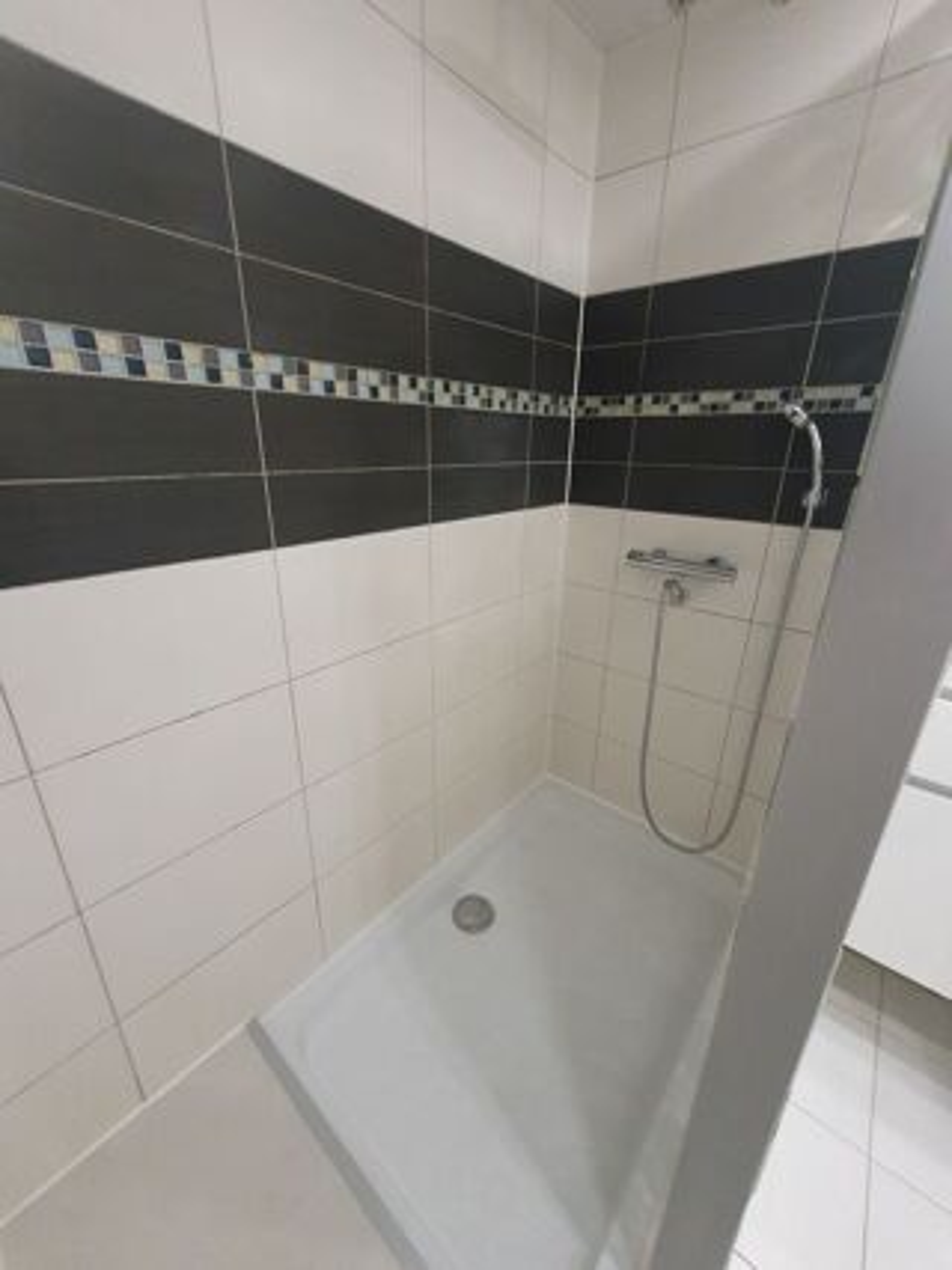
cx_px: 476
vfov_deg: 106.2
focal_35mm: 13
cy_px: 635
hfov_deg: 89.9
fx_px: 477
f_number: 2.2
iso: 160
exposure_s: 1/50
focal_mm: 1.8
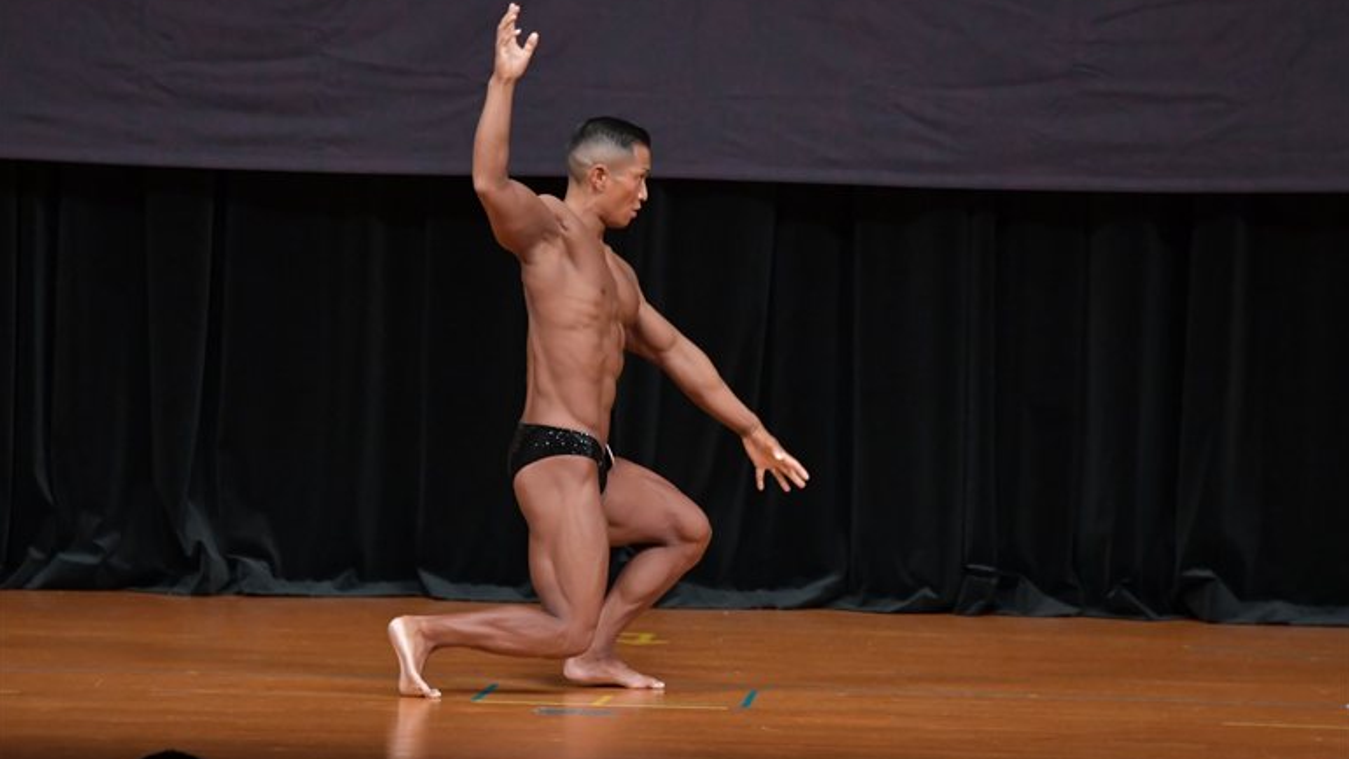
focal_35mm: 300
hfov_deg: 7.2
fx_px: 10733
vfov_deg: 4.1
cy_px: 341
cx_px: 673
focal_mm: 190
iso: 4000
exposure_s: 1/400
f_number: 5.6
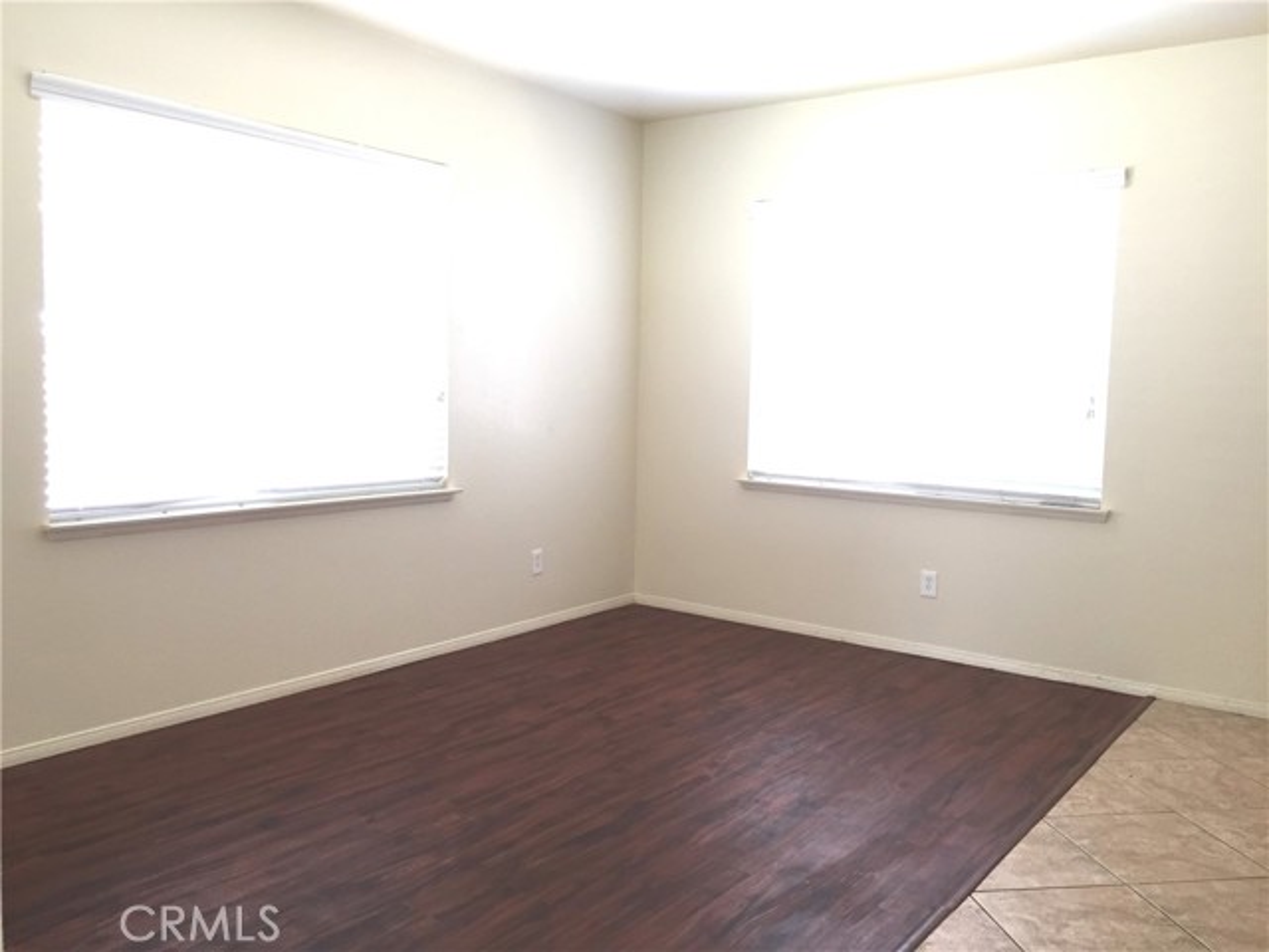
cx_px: 634
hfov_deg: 61.7
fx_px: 1063
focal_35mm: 29
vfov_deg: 48.2
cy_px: 476
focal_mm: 4.15
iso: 50
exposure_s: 1/30
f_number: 2.2
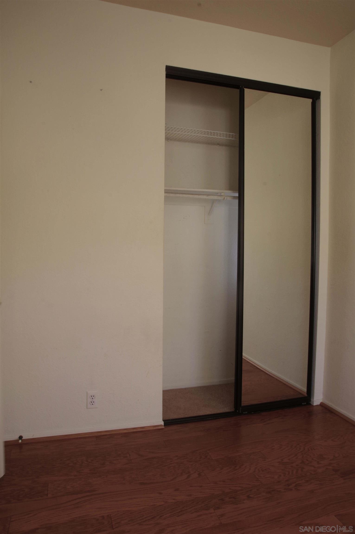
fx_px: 371
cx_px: 178
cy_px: 267
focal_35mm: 25
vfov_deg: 71.6
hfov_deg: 51.2
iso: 400
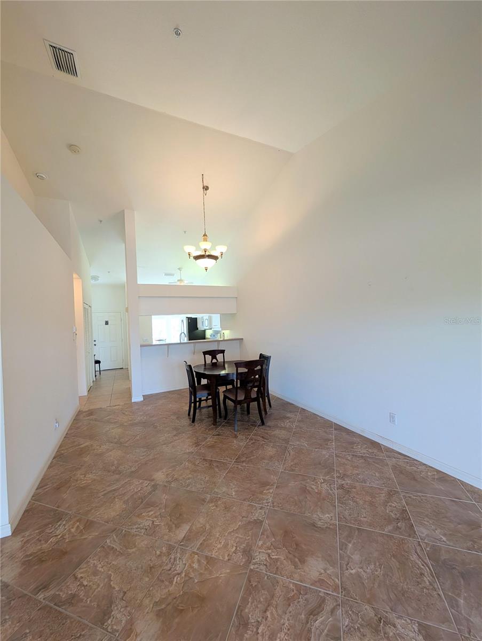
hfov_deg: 94.6
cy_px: 320
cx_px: 241
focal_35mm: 12
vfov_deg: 110.5
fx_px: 222
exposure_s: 1/120
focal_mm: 2.02
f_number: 1.7
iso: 79
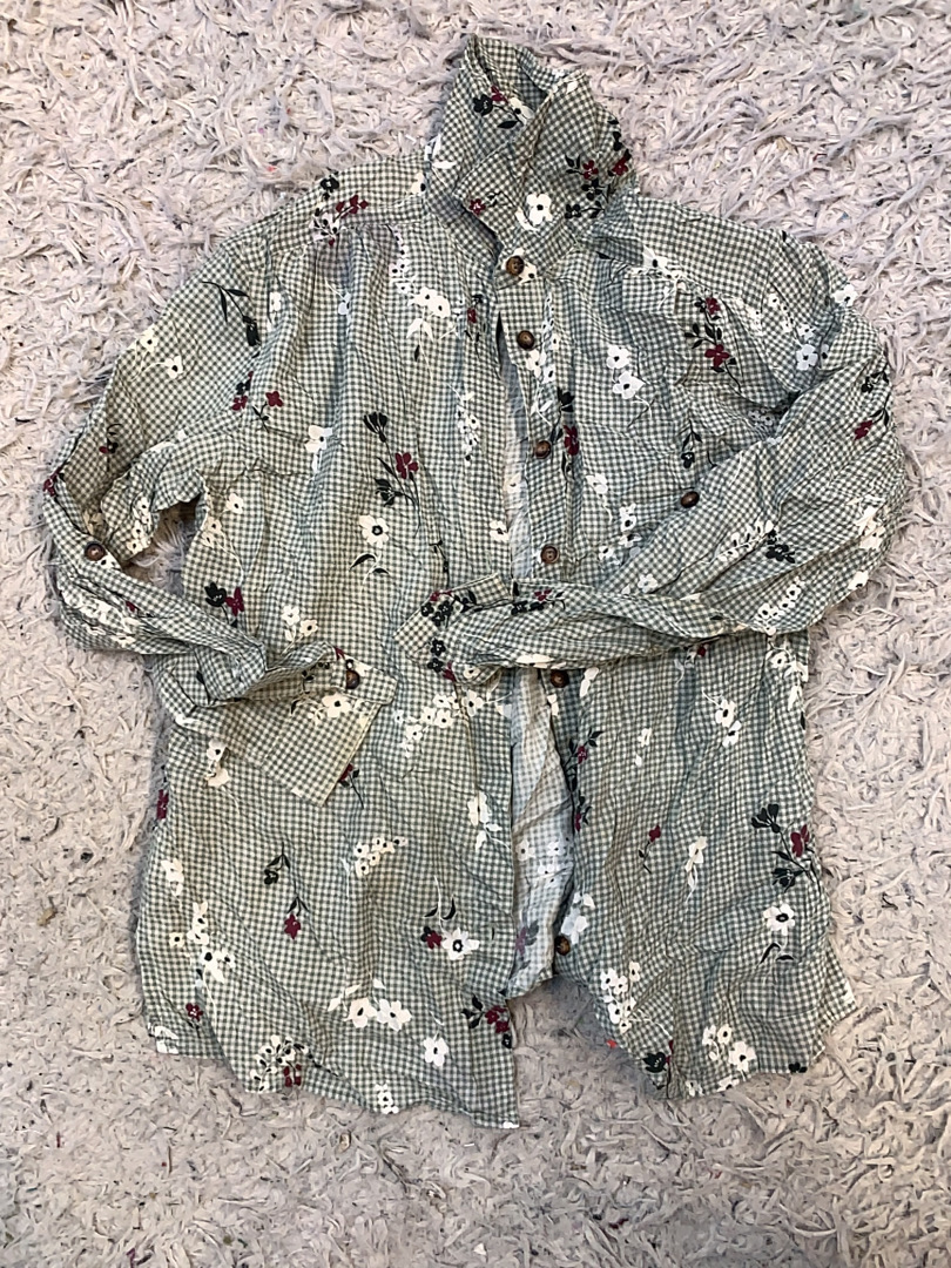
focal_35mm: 26
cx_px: 476
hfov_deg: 53.1
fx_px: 952
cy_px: 634
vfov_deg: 67.3
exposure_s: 1/100
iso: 50
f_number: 1.8
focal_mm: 4.25
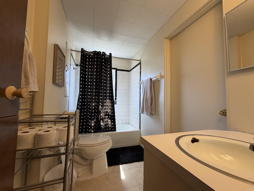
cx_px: 127
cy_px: 96
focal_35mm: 14
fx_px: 103
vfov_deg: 85.7
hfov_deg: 102.1
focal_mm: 2.22
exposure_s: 1/120
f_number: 2.2
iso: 250
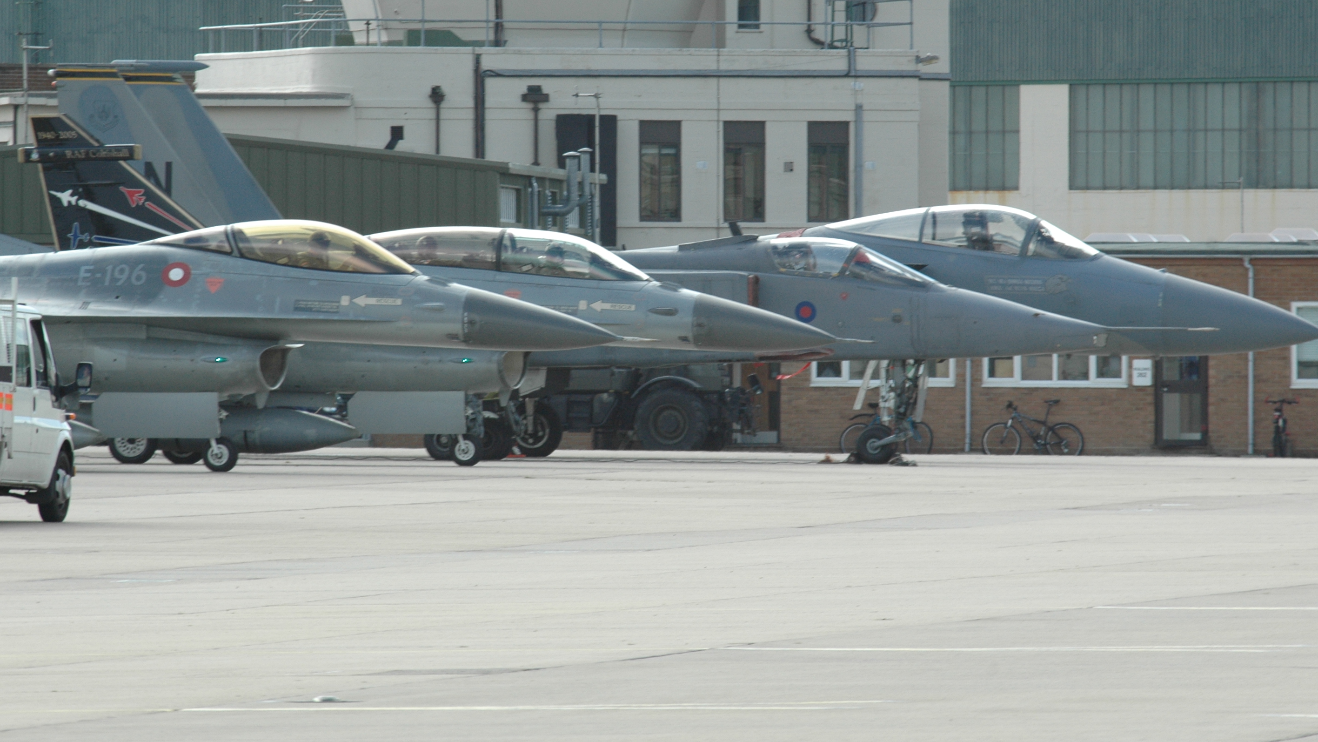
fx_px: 17475
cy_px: 284
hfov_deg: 4.3
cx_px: 682
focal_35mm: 500
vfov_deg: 2.4
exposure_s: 1/250
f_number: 11
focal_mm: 300
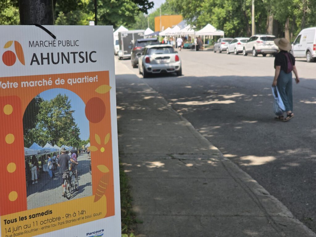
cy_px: 118
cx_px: 158
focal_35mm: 69
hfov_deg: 28.2
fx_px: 630
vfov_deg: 21.3
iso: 50
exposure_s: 1/1019
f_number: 2.4
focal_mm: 7.9
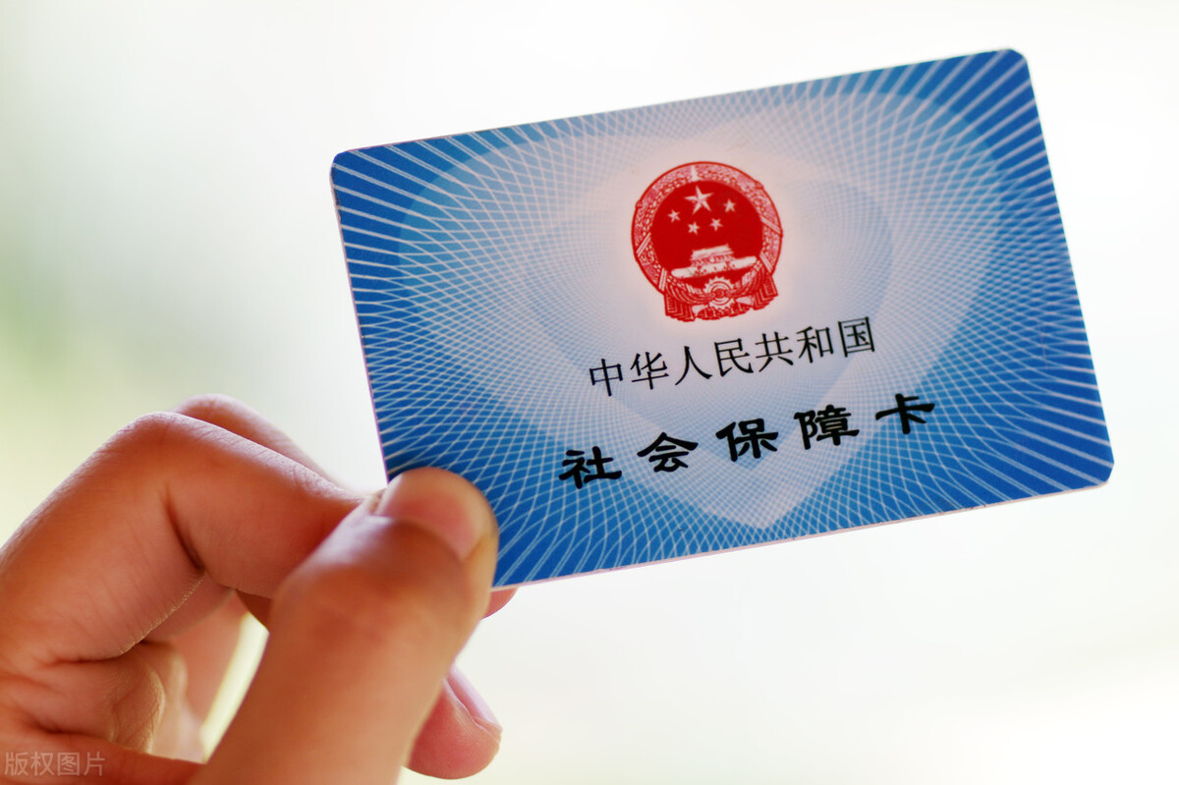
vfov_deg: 9.1
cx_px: 590
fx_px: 4910
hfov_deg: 13.7
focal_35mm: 150
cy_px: 392
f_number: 2.8
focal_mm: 100
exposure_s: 1/500
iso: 200
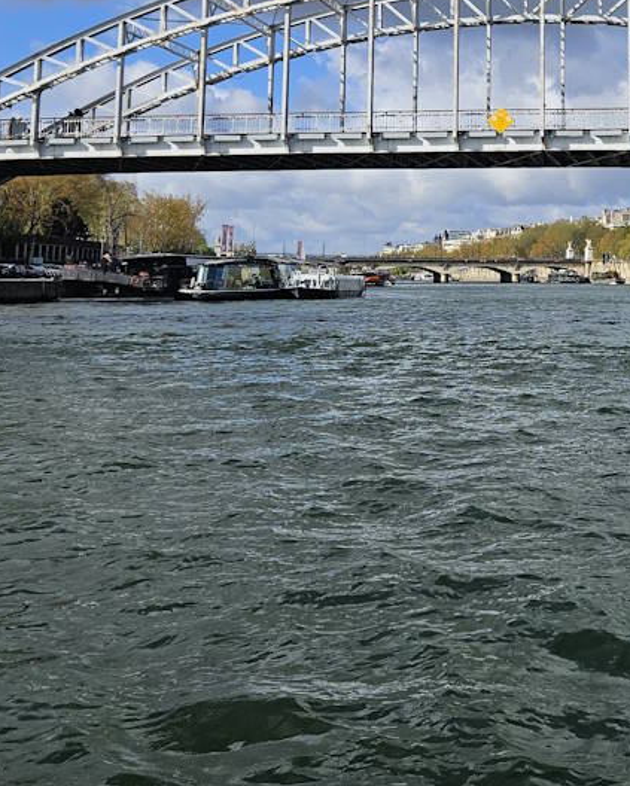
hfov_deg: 28.5
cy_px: 135
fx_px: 1188
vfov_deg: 35.2
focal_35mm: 51
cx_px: 578
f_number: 1.8
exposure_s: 1/3001
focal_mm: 5.4
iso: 25
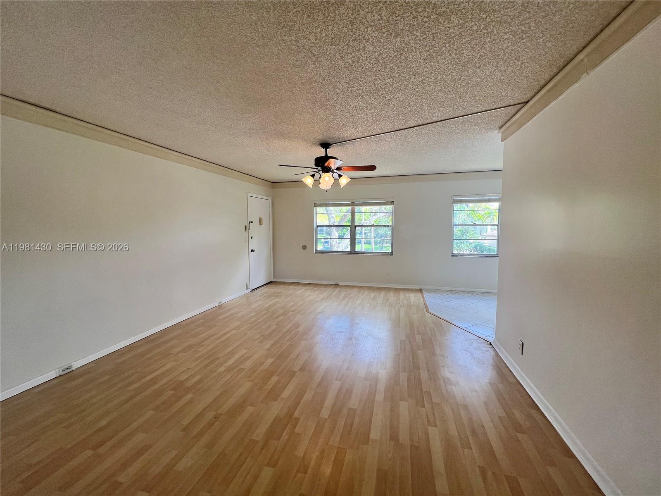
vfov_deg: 89.9
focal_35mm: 13
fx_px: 248
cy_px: 248
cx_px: 330
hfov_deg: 106.2
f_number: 1.8
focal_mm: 1.57
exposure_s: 1/120
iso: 50
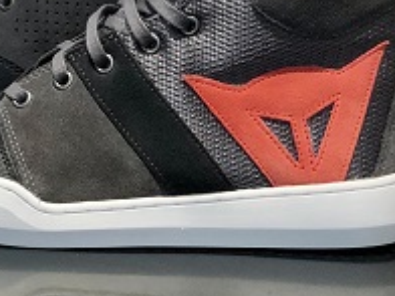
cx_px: 153
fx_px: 1940
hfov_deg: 11.6
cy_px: -46
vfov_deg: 8.6
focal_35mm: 170
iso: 80
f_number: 2.4
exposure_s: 1/50
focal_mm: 6
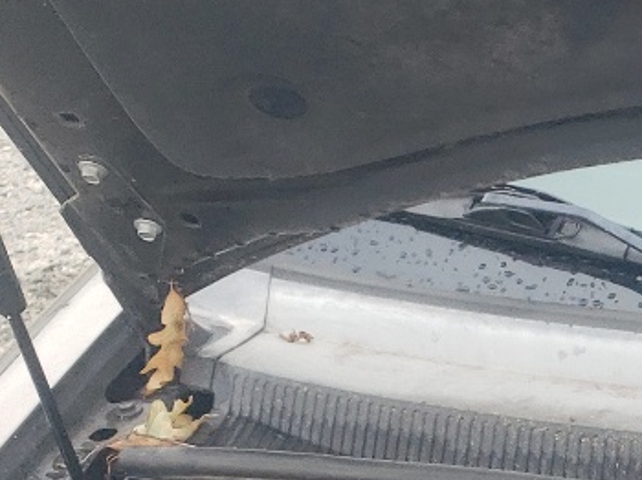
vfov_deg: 11.1
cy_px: 1017
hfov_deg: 14.3
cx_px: 1222
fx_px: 2206
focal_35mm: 119
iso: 50
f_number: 1.5
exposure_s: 1/227
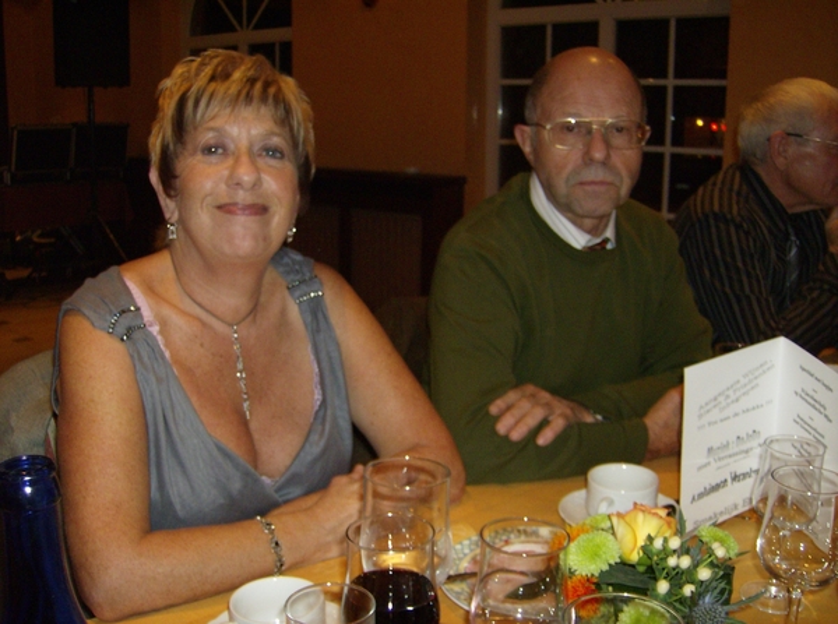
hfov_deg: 51.5
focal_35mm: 36
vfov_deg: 39.5
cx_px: 419
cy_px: 312
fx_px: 869
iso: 200
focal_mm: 6
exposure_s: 1/60
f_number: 2.8
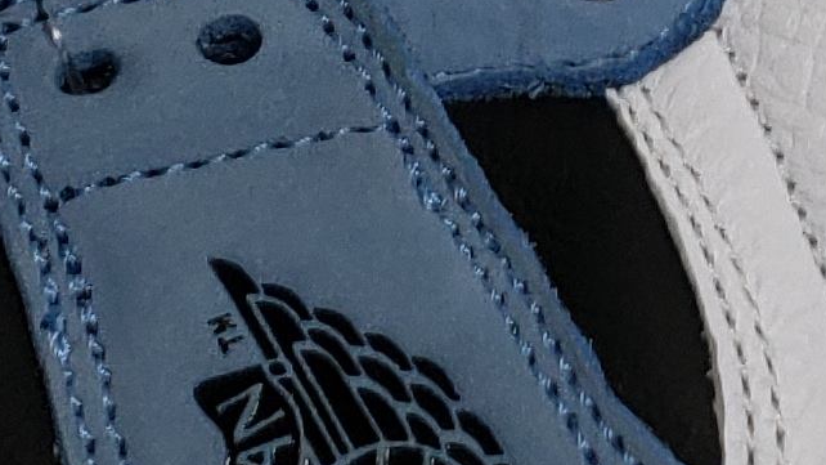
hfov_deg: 10.6
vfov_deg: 6.8
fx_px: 3898
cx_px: 1914
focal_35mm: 178
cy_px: -48
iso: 50
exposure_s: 1/854
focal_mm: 4.3
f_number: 1.5
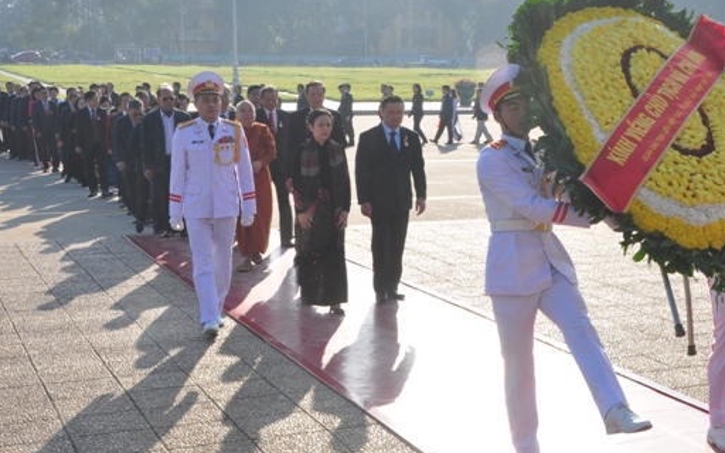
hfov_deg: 32.6
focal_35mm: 62
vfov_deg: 20.9
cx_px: 497
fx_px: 1225
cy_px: 265
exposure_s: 1/125
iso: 250
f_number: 14
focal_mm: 26
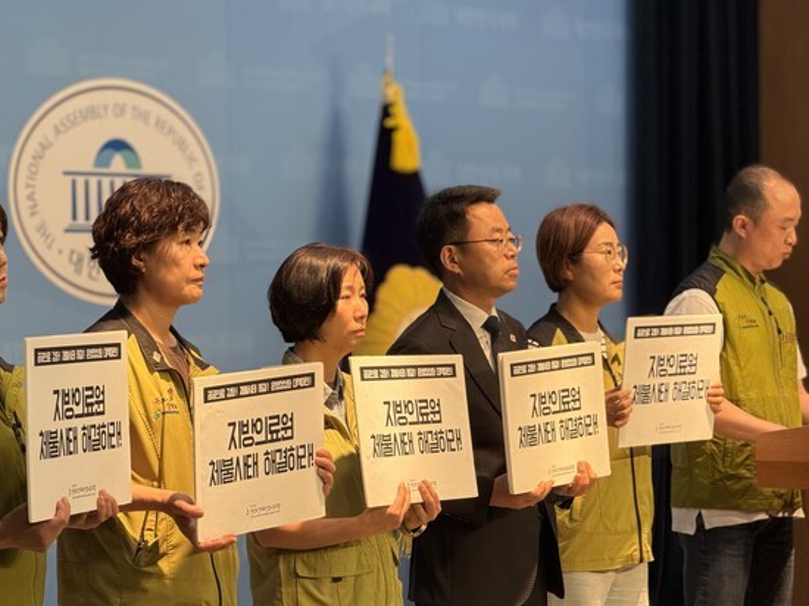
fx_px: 3060
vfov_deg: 11.3
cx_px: 375
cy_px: 315
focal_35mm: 131
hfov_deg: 15.1
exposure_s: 1/120
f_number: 2.8
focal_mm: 15.66
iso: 250
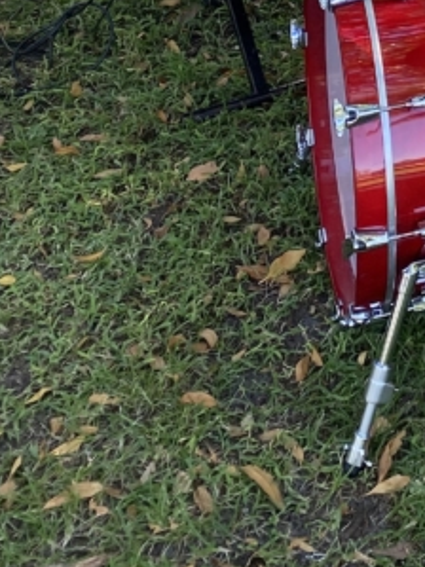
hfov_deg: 15.2
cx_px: 668
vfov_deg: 18.6
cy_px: -355
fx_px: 1458
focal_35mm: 89
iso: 32
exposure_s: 1/327
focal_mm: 4.25
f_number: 1.8
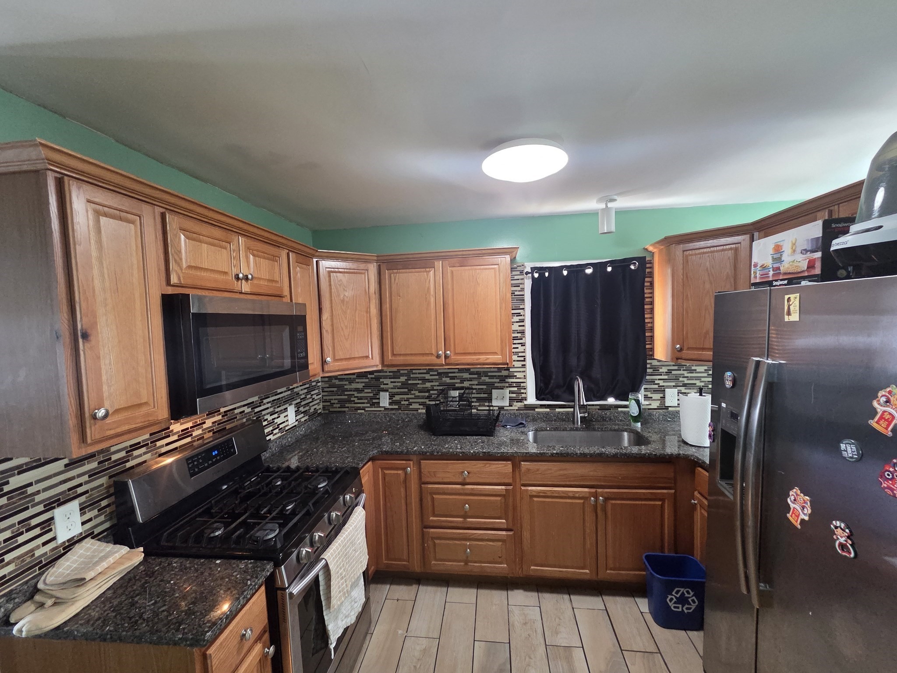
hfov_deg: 106.2
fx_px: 337
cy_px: 336
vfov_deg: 89.9
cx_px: 448
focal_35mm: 13
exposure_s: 1/60
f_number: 2.2
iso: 1000
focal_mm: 2.2
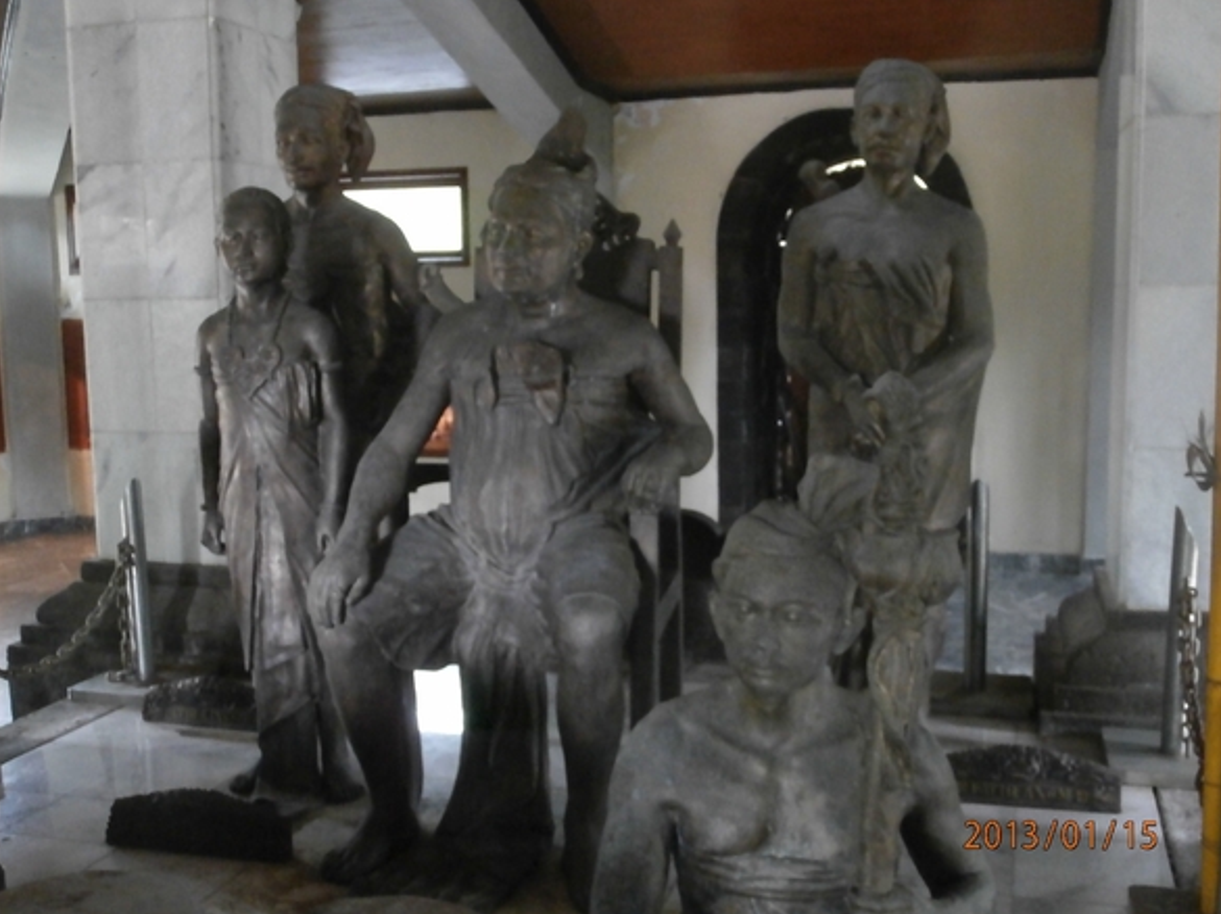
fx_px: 1375
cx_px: 605
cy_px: 463
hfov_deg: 47.9
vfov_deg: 36.8
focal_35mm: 39
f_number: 3.9
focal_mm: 6.67
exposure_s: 1/8
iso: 800
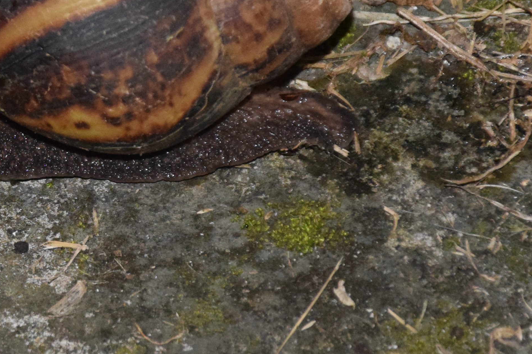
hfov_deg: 4.2
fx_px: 7322
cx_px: -85
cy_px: 55
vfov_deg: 2.8
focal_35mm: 496
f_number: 5.6
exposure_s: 1/60
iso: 3200
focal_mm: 105
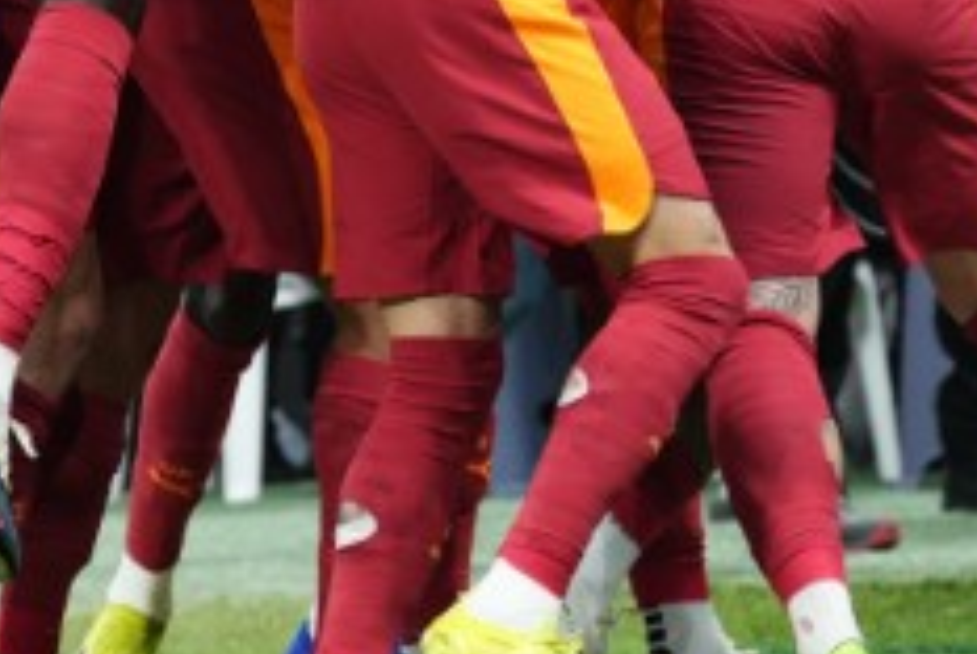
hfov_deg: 6.3
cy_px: -277
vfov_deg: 4.2
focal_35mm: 327
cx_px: 314
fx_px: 8885
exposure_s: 1/1600
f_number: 3.2
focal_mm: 106
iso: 3200
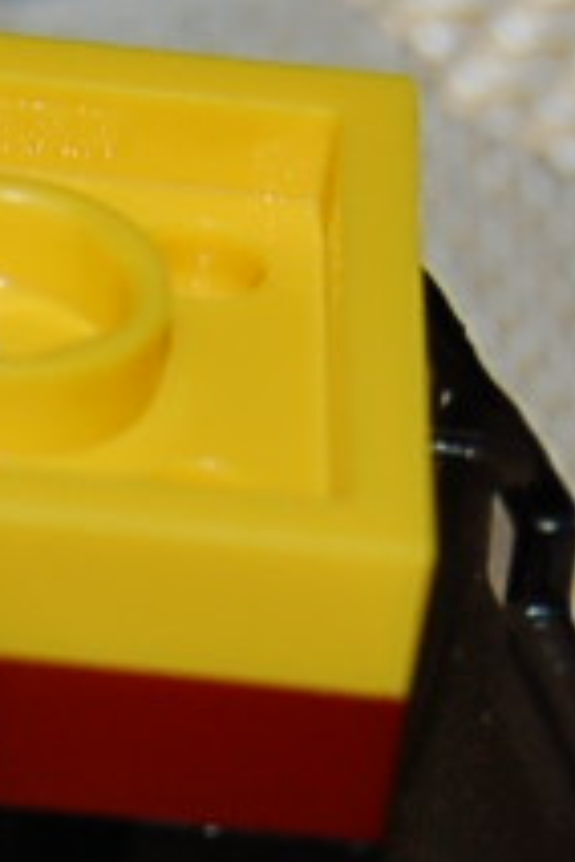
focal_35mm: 424
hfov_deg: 3.2
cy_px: 1178
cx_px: -498
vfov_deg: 4.8
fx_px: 10158
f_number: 5.6
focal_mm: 40
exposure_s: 1/125
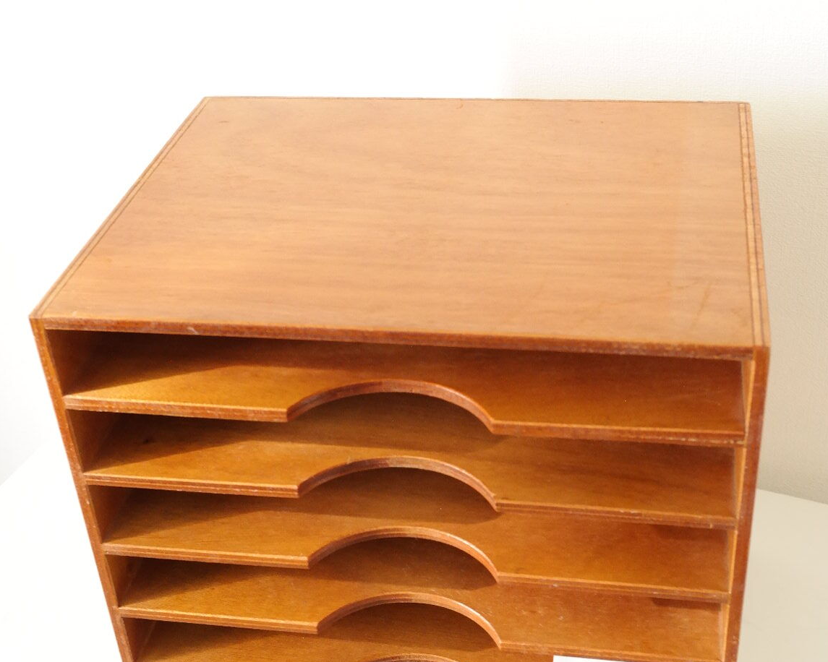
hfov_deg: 36.7
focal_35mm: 51
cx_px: 414
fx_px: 1250
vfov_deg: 29.7
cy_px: 358
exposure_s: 1/30
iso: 1600
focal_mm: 24
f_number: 5.6
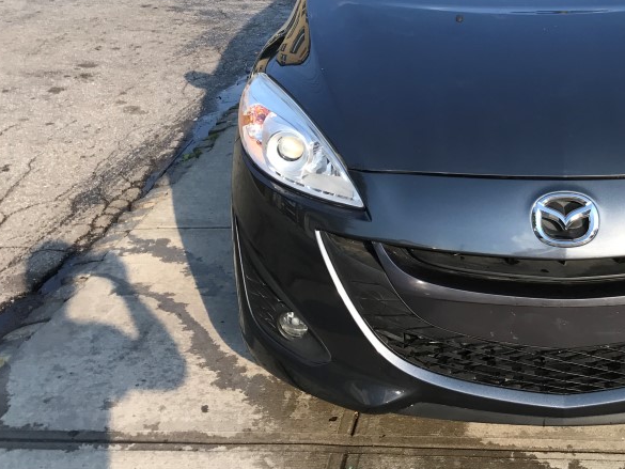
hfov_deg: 37.5
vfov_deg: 29.1
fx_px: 885
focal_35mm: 49
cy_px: 103
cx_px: 499
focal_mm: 3.99
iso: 20
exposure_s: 1/772
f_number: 1.8
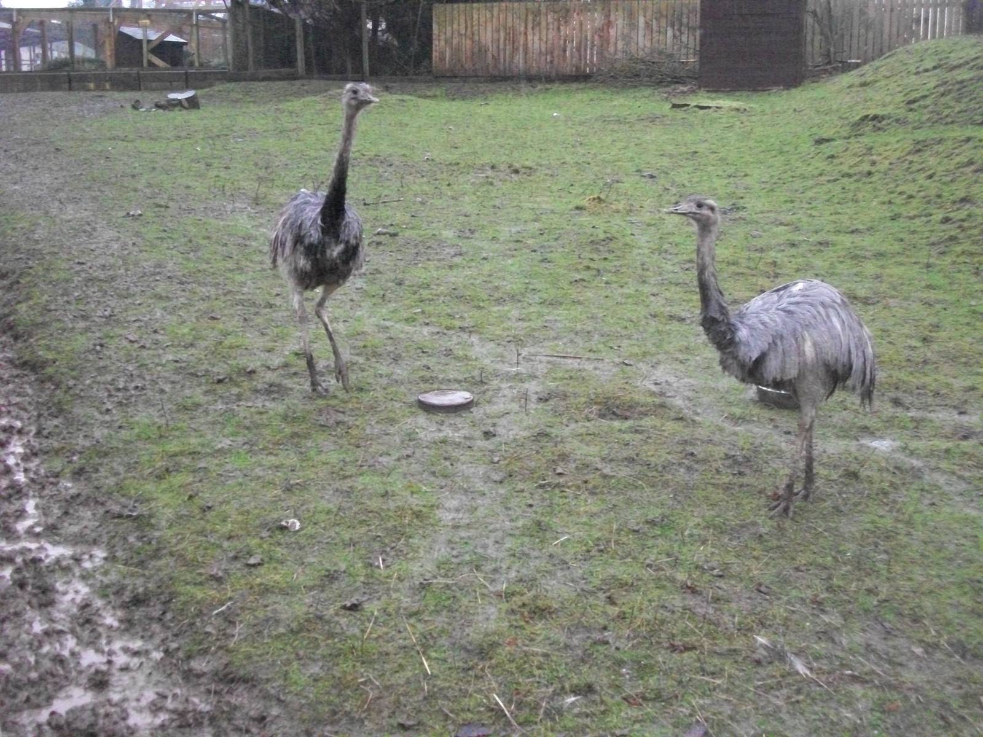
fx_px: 1136
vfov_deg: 36.0
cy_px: 368
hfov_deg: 46.8
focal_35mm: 40
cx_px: 492
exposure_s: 1/125
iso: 800
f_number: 3.2
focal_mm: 7.1
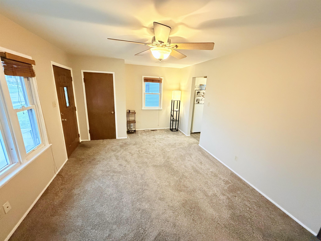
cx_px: 160
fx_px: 130
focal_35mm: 14
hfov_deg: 102.1
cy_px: 120
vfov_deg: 85.7
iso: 1250
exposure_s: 1/60
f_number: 2.2
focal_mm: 2.22
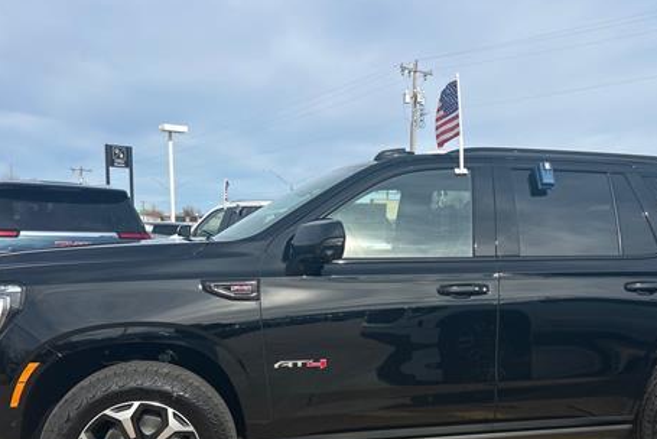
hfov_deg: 50.1
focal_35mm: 38
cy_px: 316
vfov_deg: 34.5
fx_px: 694
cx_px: 413
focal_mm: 5.7
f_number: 1.5
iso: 50
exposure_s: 1/3831
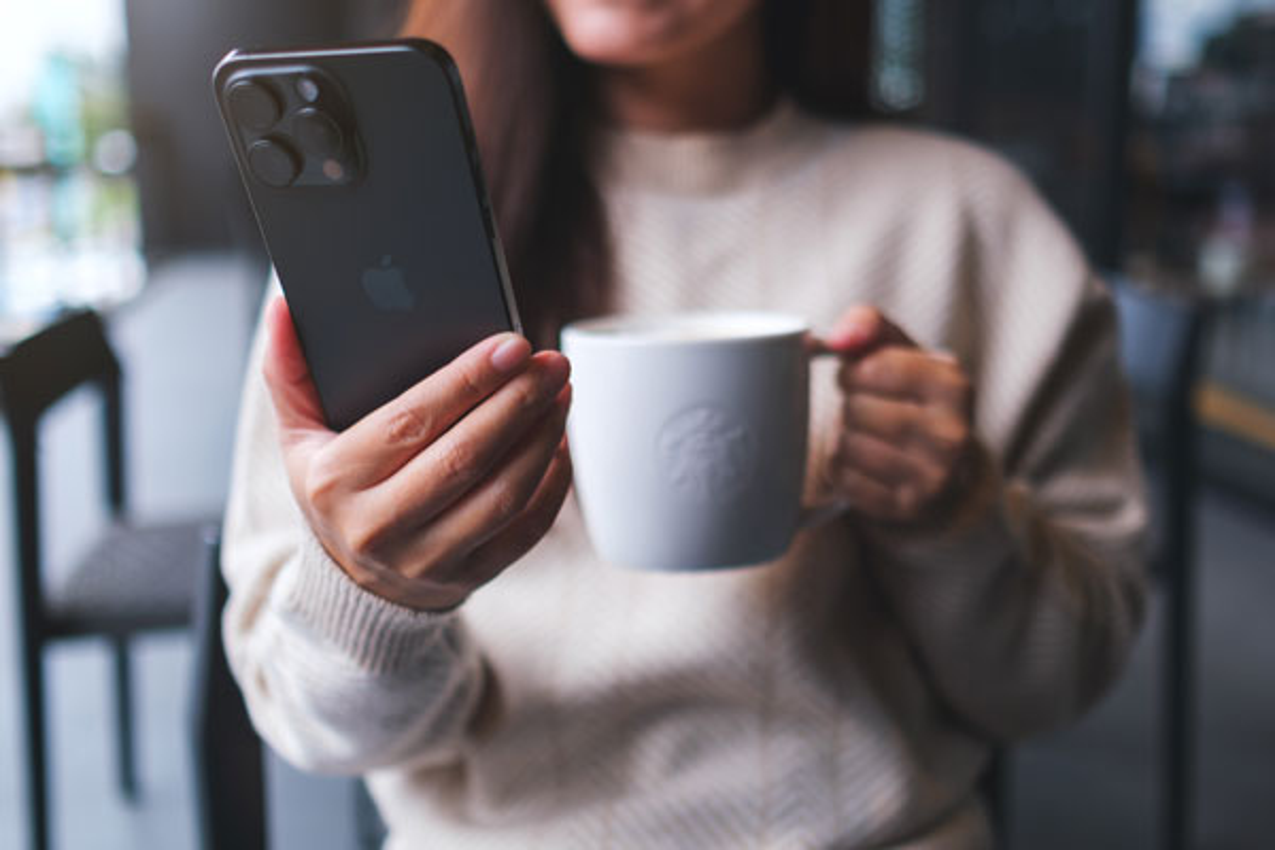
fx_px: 1239
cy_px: 425
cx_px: 638
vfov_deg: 37.9
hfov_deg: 54.4
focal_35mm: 35
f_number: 1.4
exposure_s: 1/1100
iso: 160
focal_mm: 23
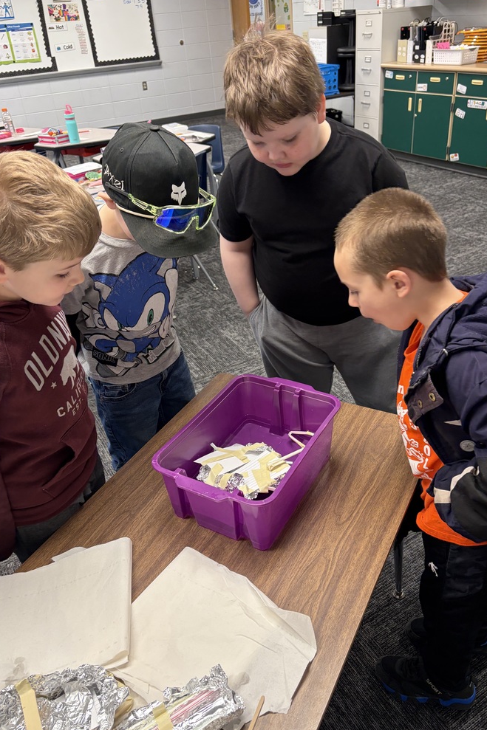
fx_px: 568
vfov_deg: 65.5
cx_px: 261
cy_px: 359
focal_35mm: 28
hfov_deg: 46.4
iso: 125
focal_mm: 5.96
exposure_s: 1/60
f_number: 1.6
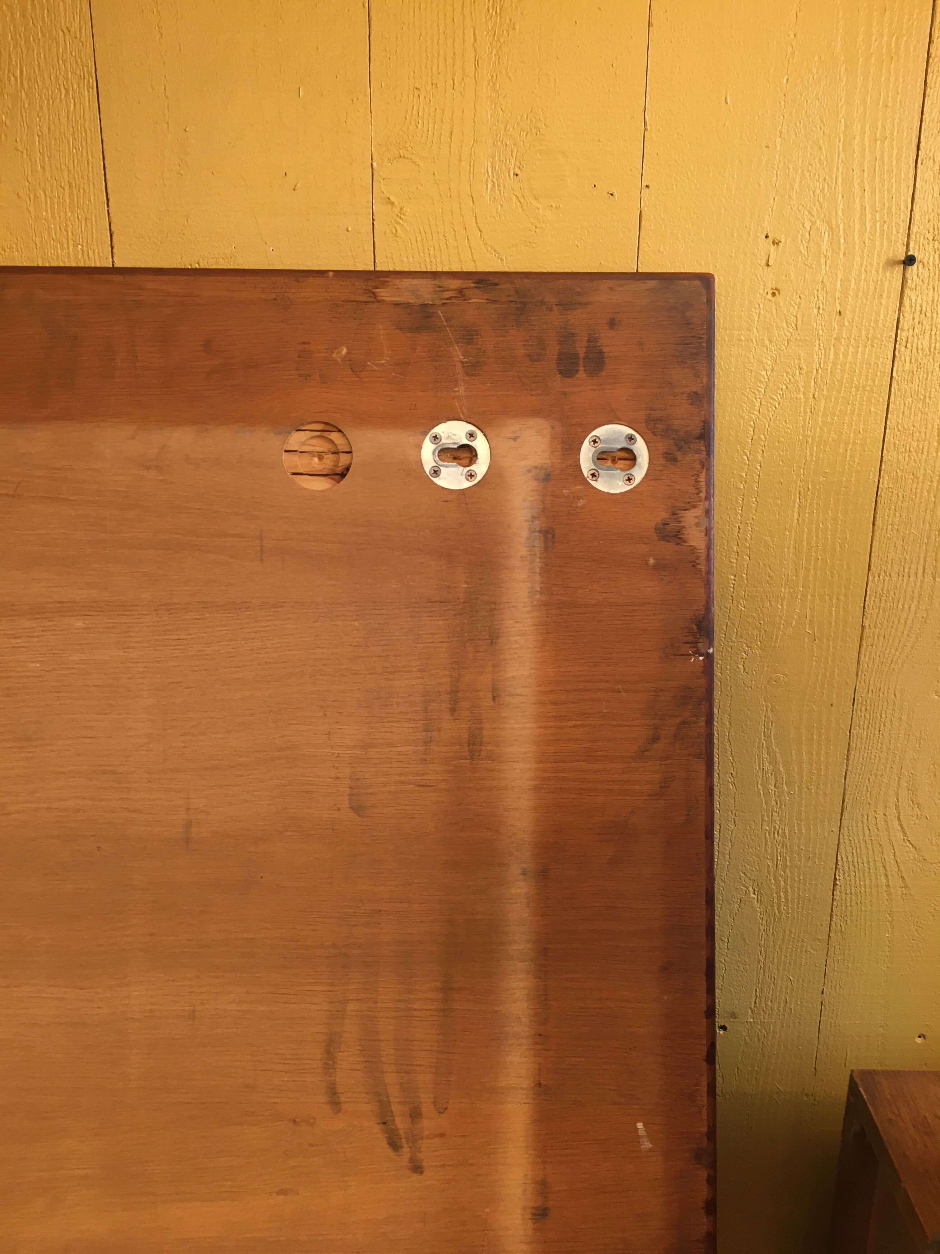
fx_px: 1050
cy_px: 627
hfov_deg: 48.2
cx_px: 470
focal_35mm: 29
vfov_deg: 61.7
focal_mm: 4.15
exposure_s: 1/33
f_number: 2.2
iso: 100
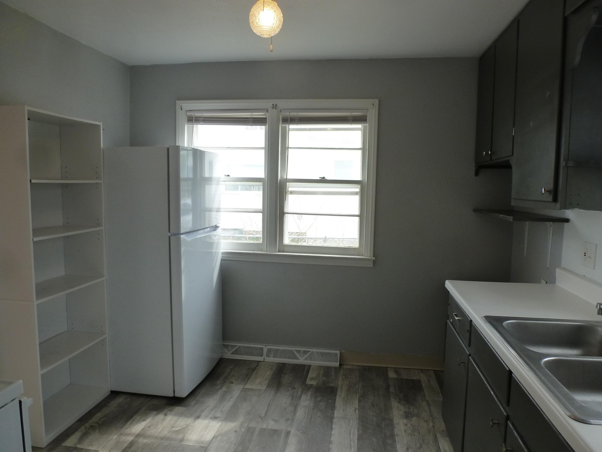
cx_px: 301
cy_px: 226
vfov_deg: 56.8
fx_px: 417
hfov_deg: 71.6
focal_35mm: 24
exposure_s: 1/60
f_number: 3.3
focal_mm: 4.3
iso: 160
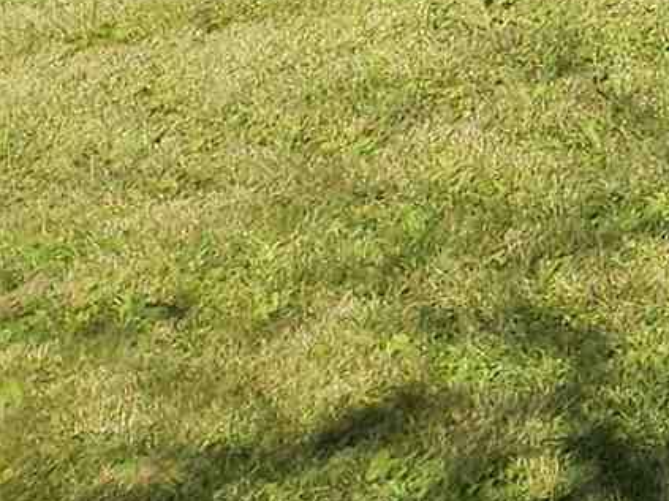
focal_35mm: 167
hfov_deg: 8.4
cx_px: 2428
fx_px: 3227
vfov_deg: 8.1
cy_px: -781
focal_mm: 5.4
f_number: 1.8
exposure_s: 1/1488
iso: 25
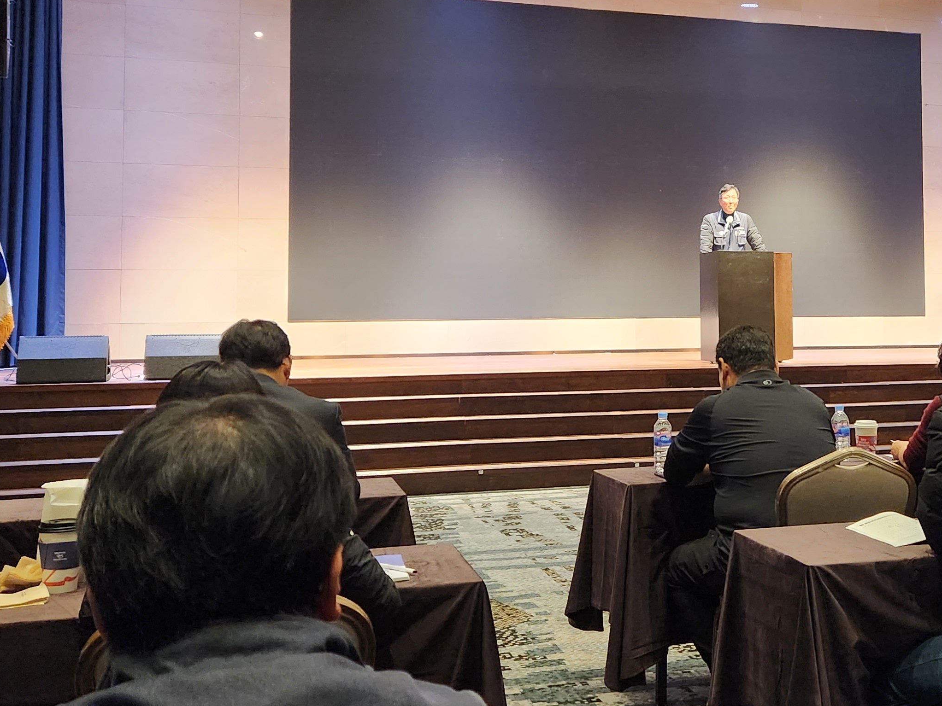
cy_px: 228
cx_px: 709
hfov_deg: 40.8
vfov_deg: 31.9
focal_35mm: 45
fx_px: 1225
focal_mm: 5.4
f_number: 1.8
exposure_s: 1/120
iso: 800
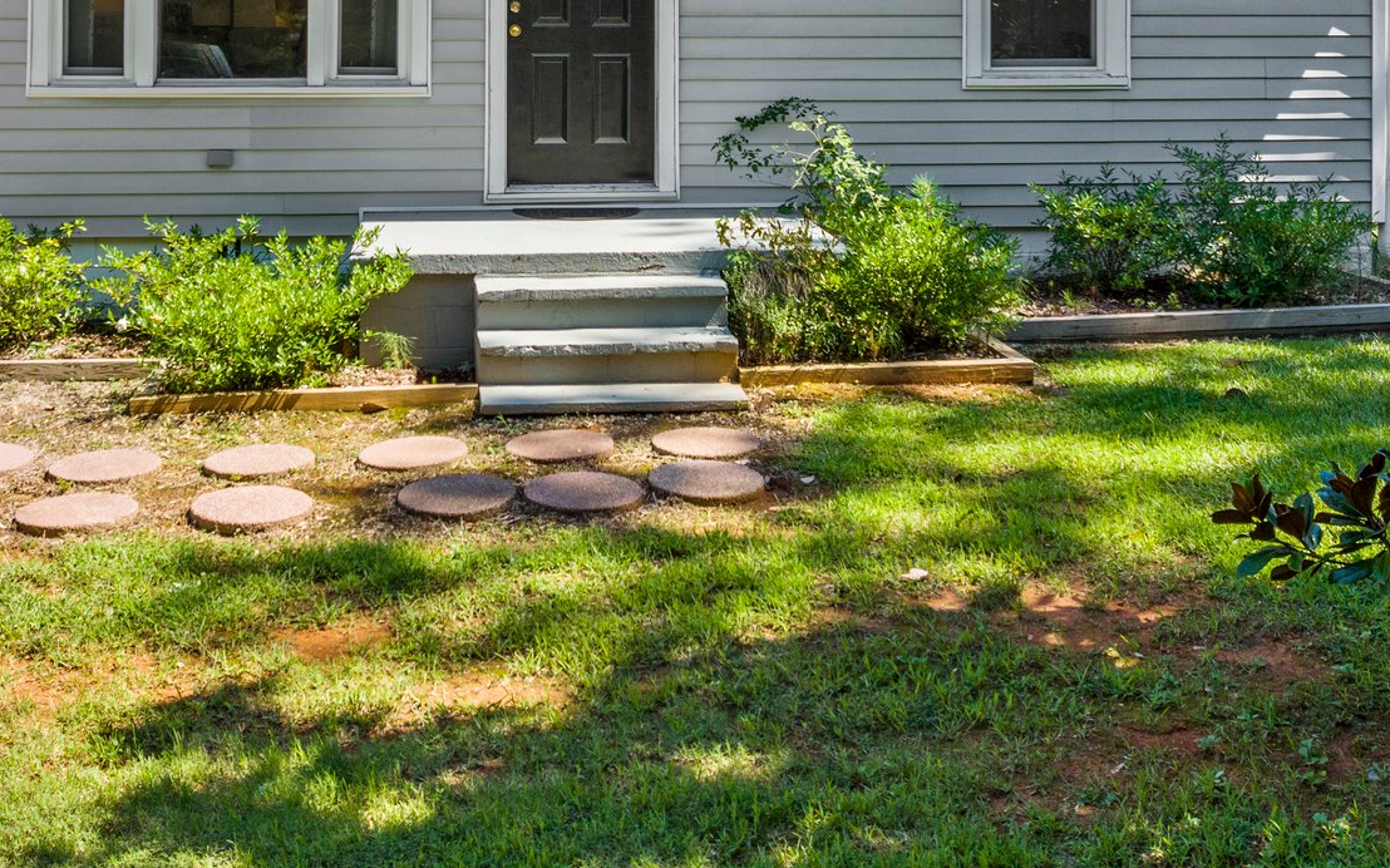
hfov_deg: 42.5
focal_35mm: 47
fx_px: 1780
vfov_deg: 26.1
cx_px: 588
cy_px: 11
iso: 200
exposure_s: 1/120
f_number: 2.8
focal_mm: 12.29
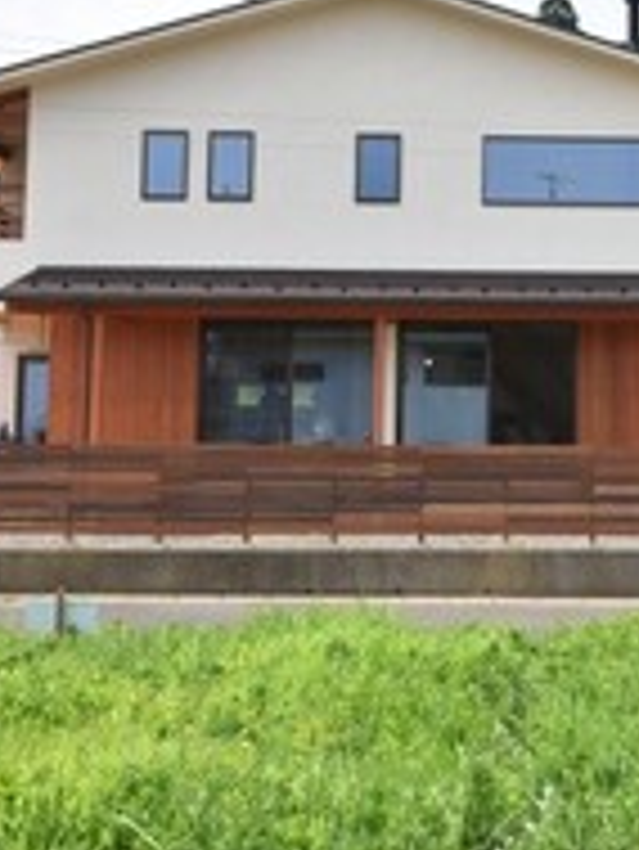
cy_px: 313
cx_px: 616
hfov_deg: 22.5
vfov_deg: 30.6
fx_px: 1549
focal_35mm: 63
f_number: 10
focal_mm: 31
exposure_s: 1/250
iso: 250
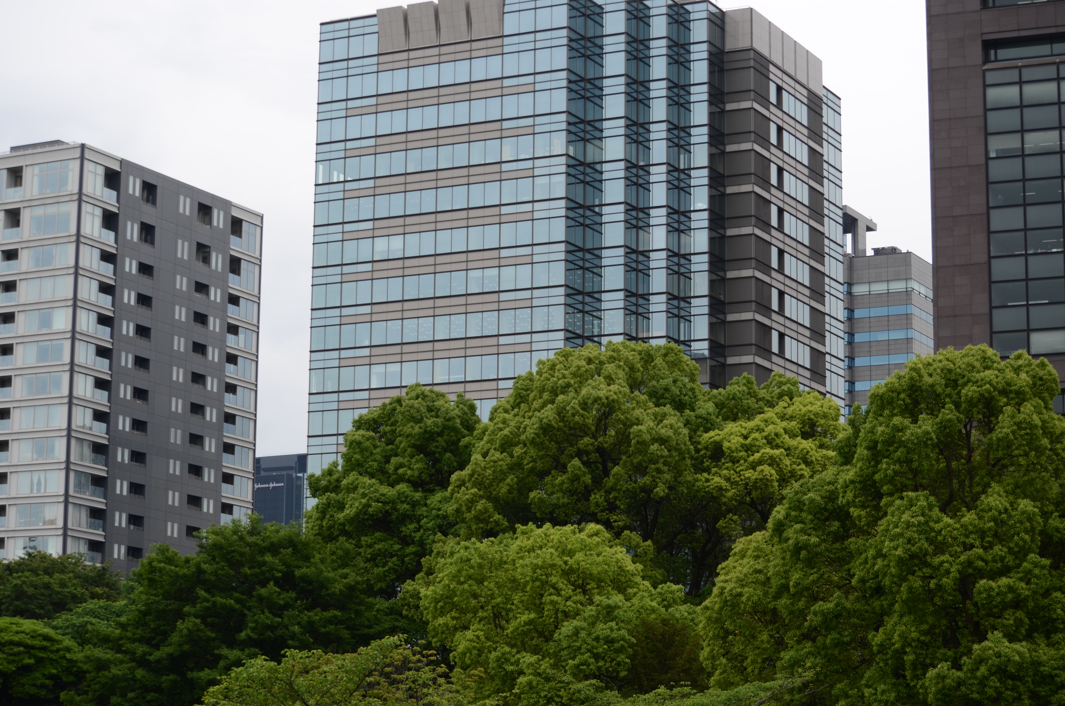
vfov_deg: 16.5
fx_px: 2436
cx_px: 532
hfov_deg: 24.7
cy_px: 353
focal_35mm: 82
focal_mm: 55
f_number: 5.6
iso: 100
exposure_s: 1/250
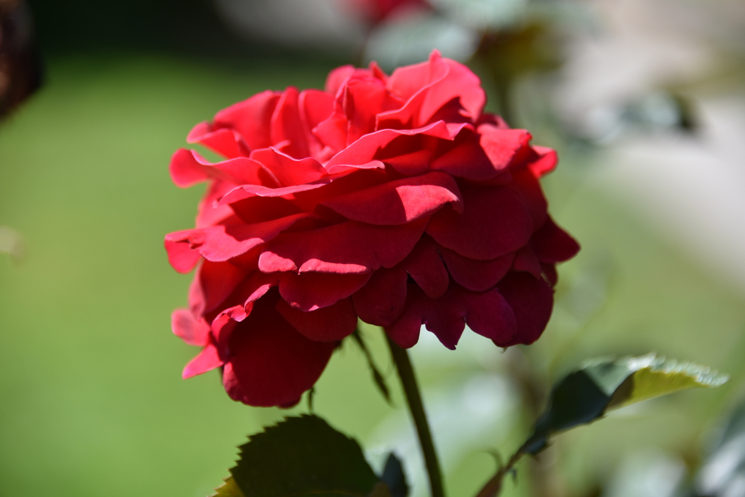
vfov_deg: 6.0
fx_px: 4760
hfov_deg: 8.9
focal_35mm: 230
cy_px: 248
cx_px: 372
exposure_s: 1/500
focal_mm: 230
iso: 200
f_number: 5.6
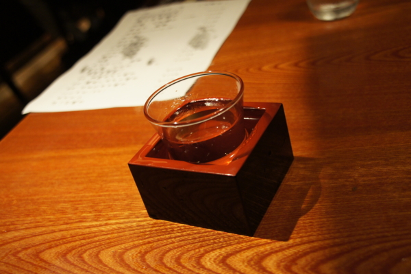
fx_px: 479
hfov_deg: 46.4
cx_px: 206
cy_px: 137
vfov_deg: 31.8
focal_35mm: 42
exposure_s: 1/50
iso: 1600
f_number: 4.5
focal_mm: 28
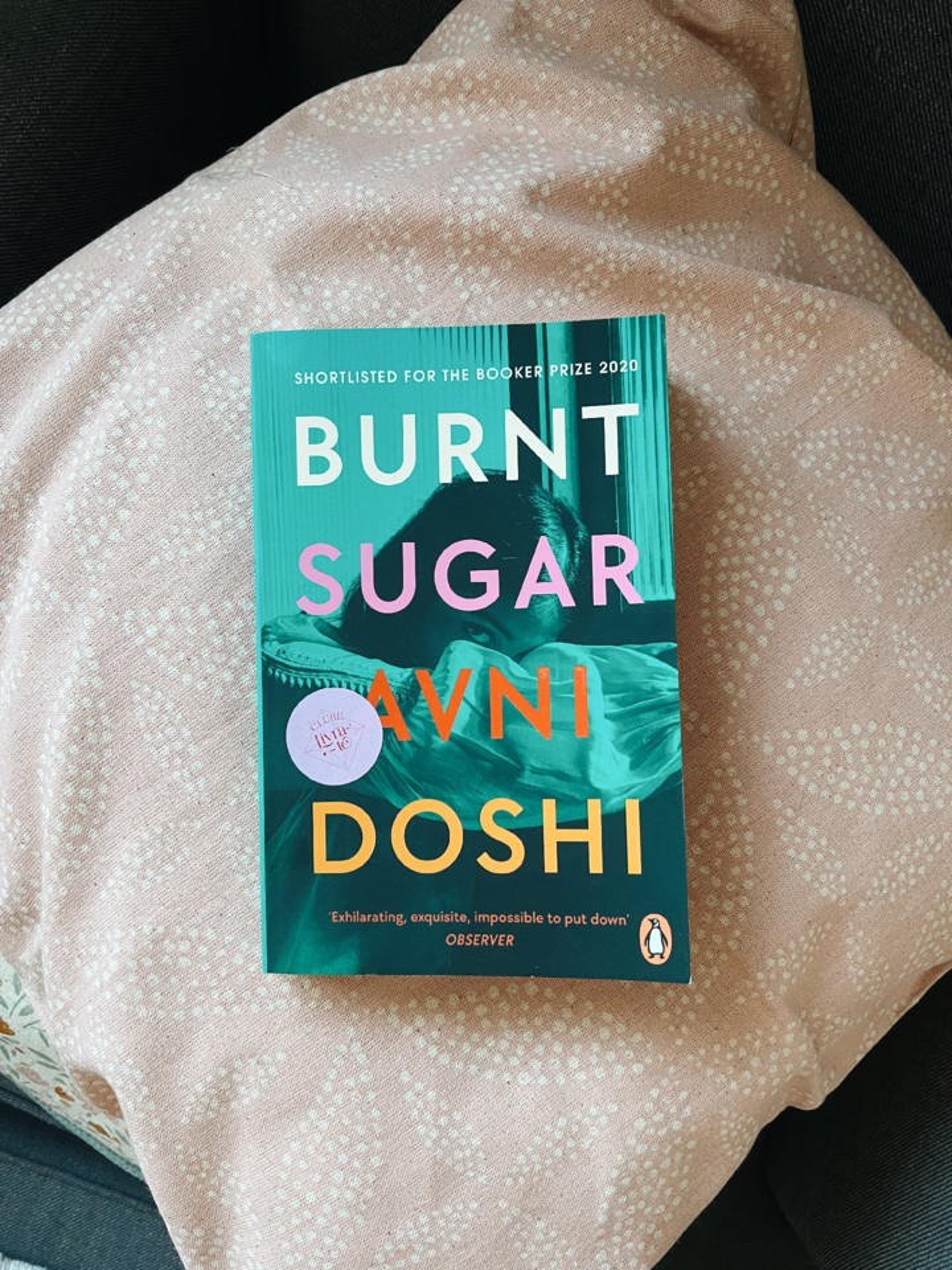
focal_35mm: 26
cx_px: 476
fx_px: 953
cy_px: 635
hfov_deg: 53.1
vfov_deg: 67.3
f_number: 1.6
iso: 160
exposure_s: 1/60
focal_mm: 5.1
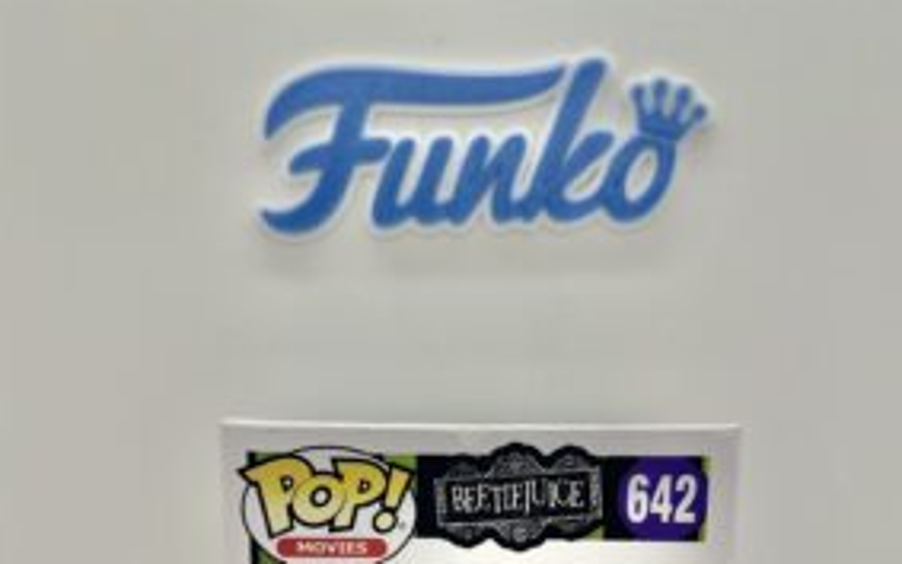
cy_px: 574
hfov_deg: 54.0
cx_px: 465
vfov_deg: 32.3
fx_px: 885
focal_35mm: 36
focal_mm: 6.86
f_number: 1.78
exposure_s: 1/262
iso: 80
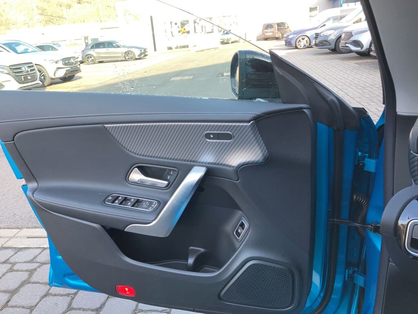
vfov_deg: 49.7
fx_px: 338
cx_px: 209
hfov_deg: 63.4
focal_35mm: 28
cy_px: 157
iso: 20
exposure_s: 1/121
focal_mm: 3.99
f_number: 1.8
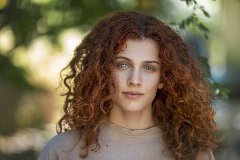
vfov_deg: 10.2
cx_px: 120
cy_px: 80
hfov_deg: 15.2
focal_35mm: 135
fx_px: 900
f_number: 1.8
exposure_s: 1/160
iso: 100
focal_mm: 135
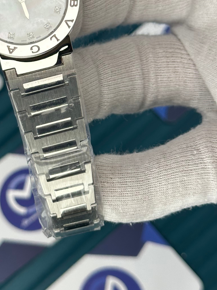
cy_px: 73
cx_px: 52
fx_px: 794
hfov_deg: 15.5
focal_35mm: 95
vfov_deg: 20.5
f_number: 1.78
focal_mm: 6.86
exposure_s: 1/1227
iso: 64
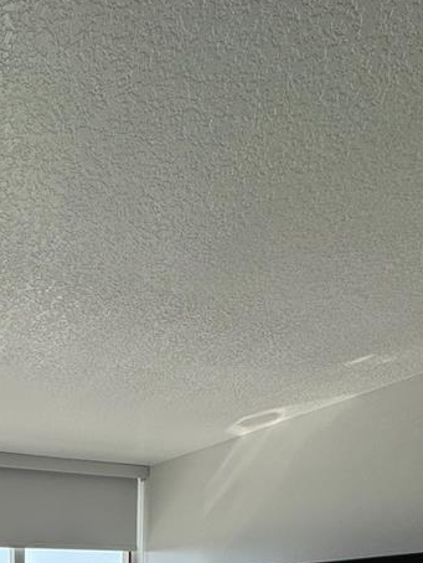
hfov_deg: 33.7
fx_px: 602
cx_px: -42
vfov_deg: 36.6
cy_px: 698
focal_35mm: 37
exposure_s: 1/591
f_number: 2.2
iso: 40
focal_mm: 2.22
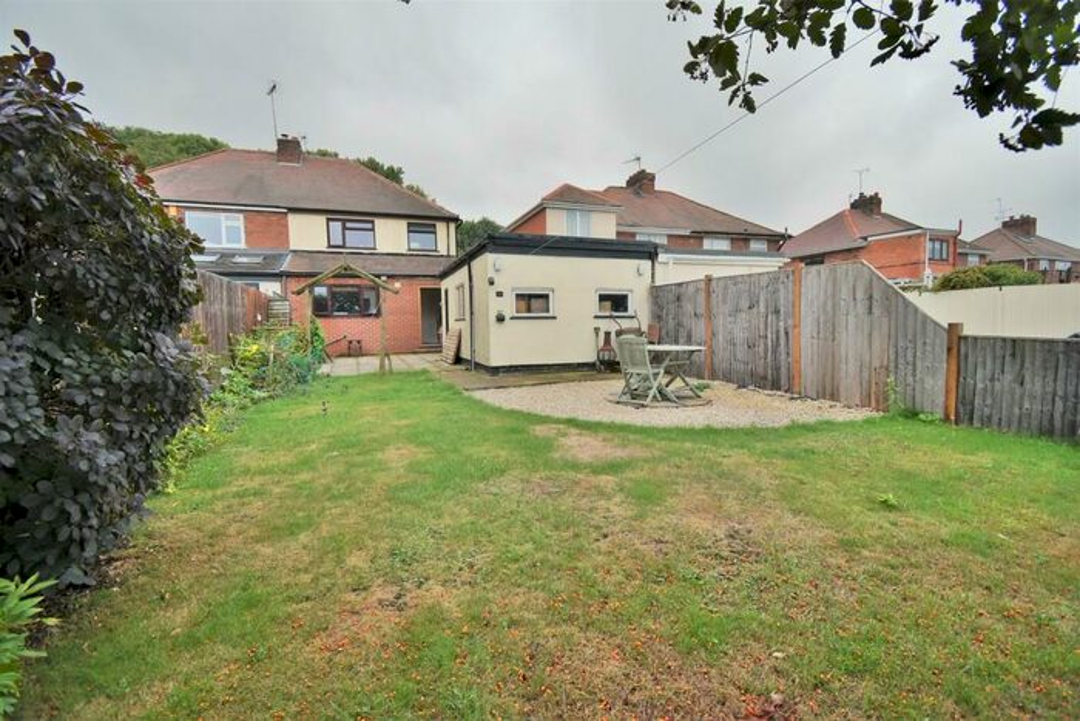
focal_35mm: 15
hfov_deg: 100.4
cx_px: 540
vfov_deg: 77.4
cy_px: 360
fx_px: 450
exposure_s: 1/640
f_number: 5
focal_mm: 10
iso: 320
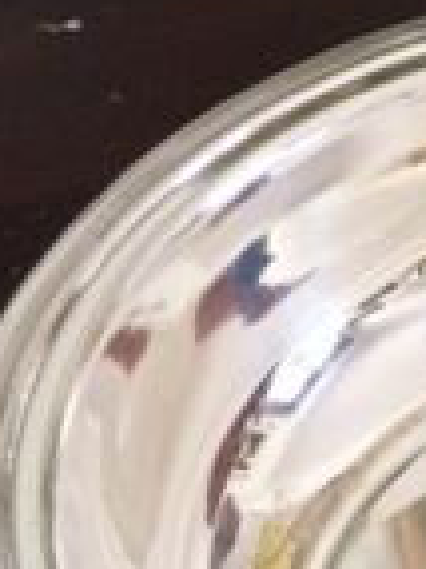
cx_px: 673
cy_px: 394
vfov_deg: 15.1
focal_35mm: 130
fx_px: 2136
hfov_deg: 10.9
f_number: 2.2
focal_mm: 4.15
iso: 200
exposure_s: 1/33
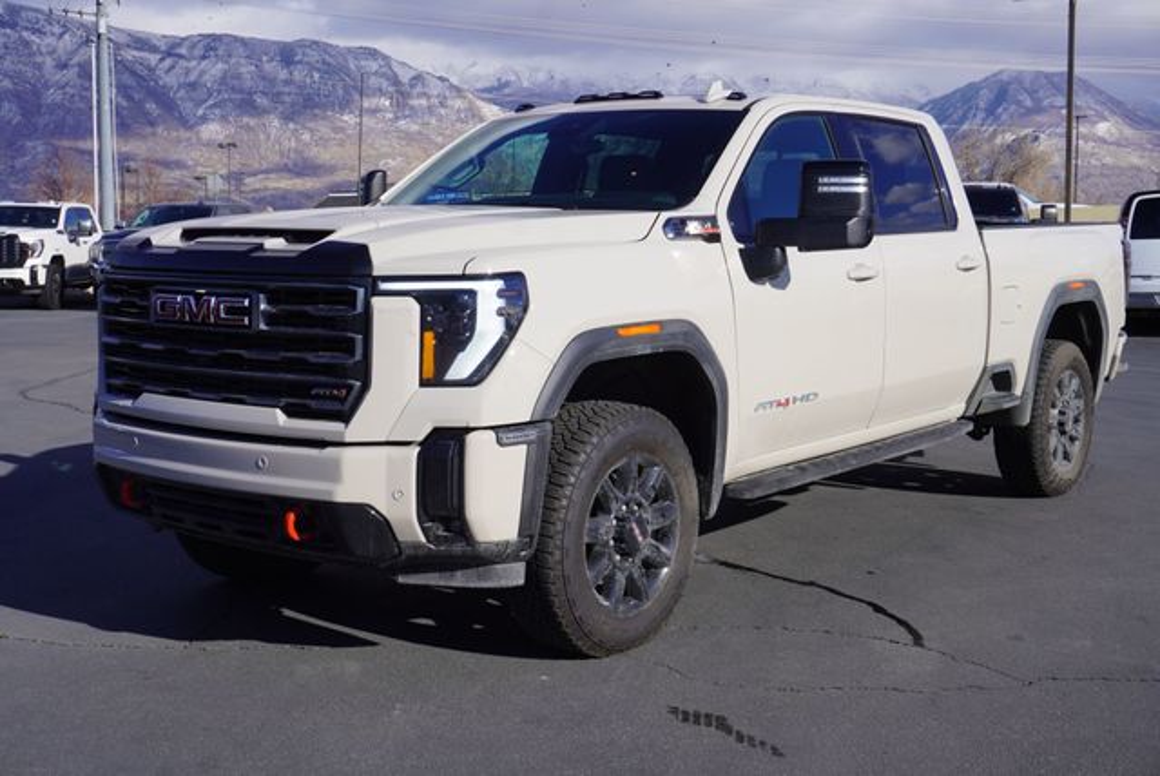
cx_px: 580
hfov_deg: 42.3
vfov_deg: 29.0
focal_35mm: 46
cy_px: 388
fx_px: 1500
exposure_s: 1/200
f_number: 11
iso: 100
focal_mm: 31
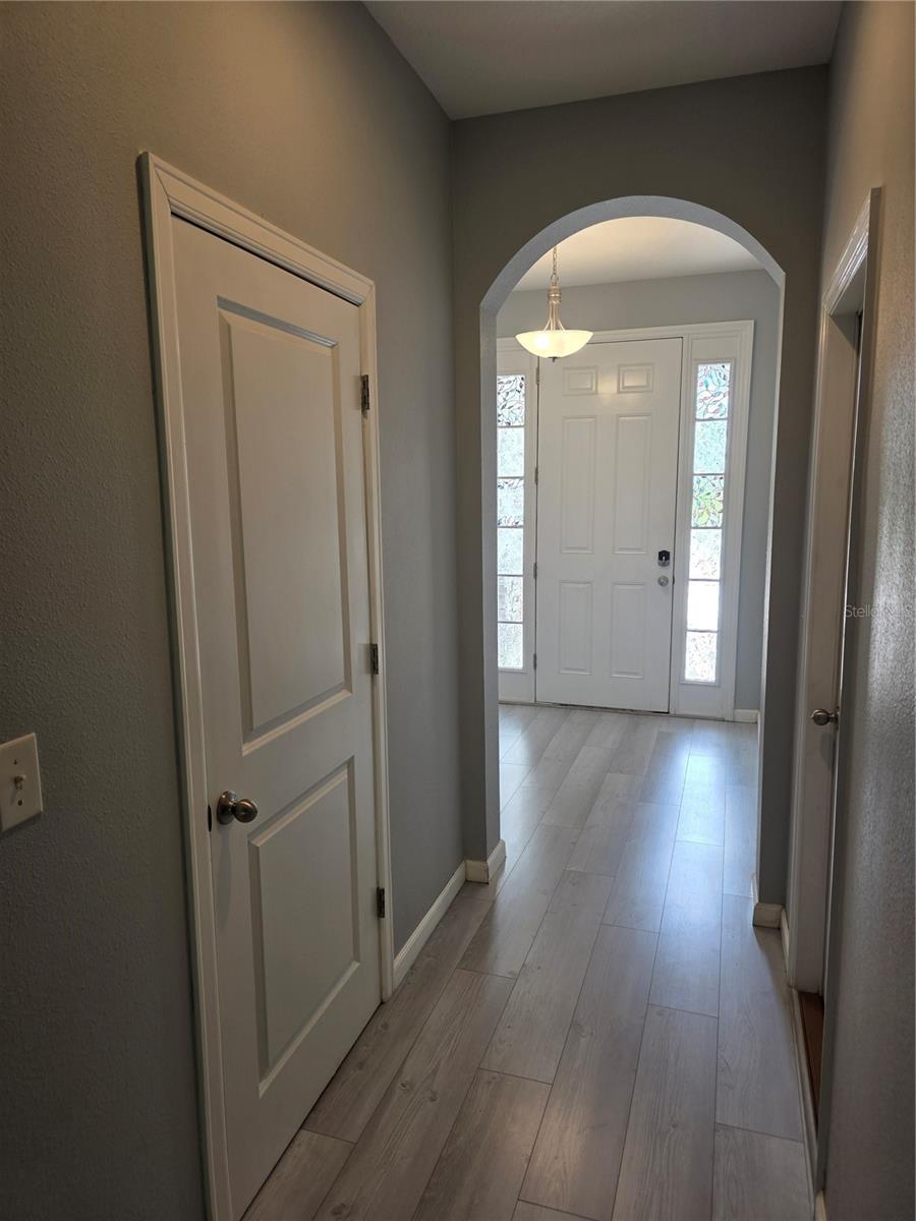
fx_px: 811
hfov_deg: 58.9
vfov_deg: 73.9
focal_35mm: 23
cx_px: 458
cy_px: 610
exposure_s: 1/120
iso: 80
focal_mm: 6.3
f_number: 1.7
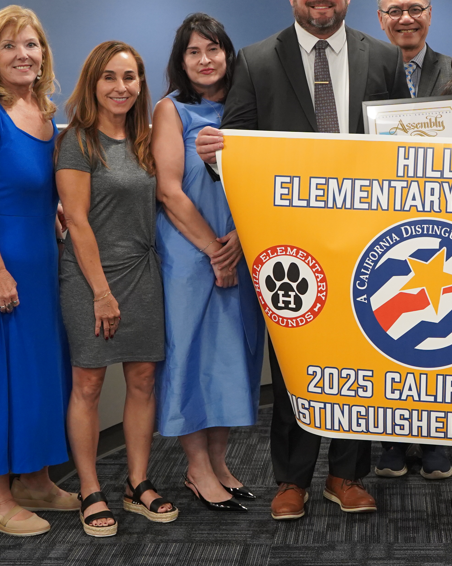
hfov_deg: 19.3
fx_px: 1304
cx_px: 397
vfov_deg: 24.4
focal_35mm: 78
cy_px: 249
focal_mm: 34
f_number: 4
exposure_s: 1/160
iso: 2500
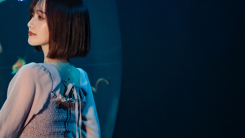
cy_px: 65
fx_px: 1046
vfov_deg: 7.5
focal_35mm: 161
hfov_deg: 12.8
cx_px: -100
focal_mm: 50
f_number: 1.6
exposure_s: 1/80
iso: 200
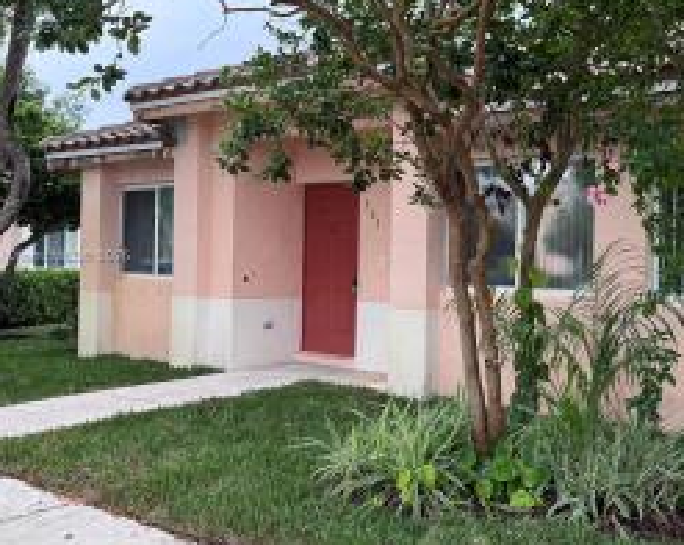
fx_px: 768
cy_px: 257
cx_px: 462
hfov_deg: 47.1
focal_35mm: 38
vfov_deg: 39.1
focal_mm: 6.76
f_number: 1.78
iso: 80
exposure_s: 1/412
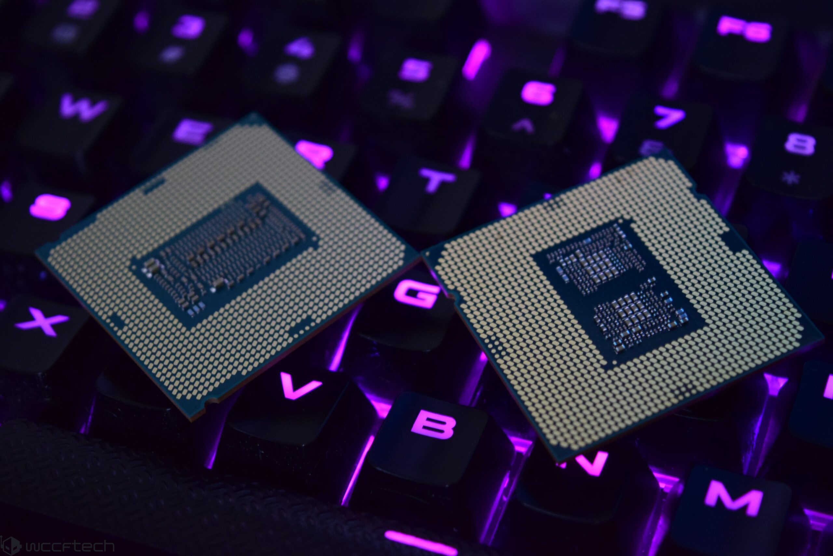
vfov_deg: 18.9
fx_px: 1666
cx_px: 416
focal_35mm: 72
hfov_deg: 28.1
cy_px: 278
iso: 1250
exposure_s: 1/10
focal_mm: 48
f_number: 5.3
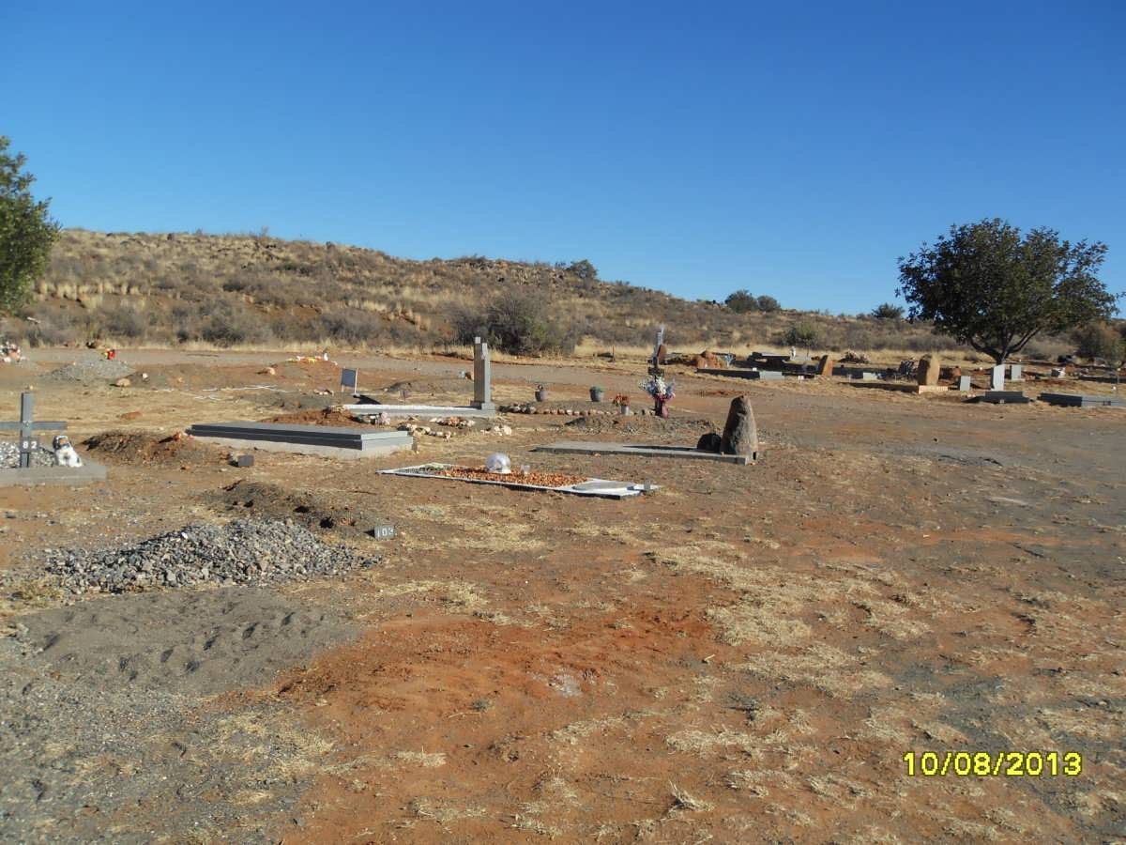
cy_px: 422
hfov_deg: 52.6
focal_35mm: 35
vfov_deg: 40.7
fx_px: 1138
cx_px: 563
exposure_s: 1/250
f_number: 8.2
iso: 80
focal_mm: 6.3
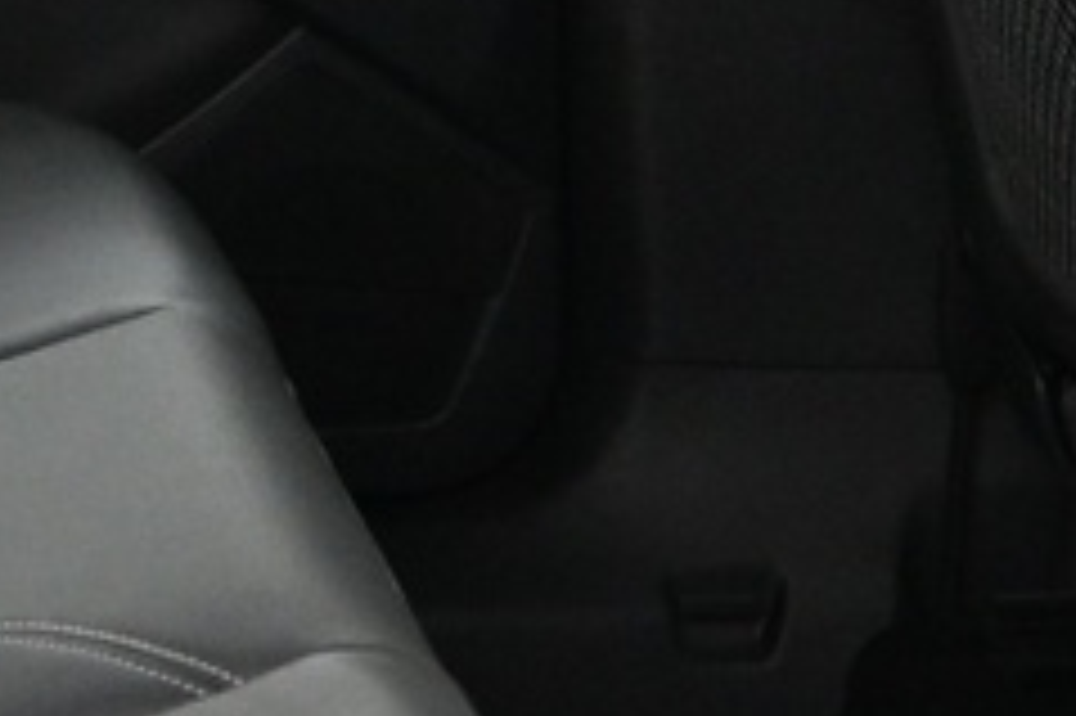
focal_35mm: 163
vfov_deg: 8.1
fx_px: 4868
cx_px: -212
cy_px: -554
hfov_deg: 12.3
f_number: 3.5
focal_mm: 16
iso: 1600
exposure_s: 1/13
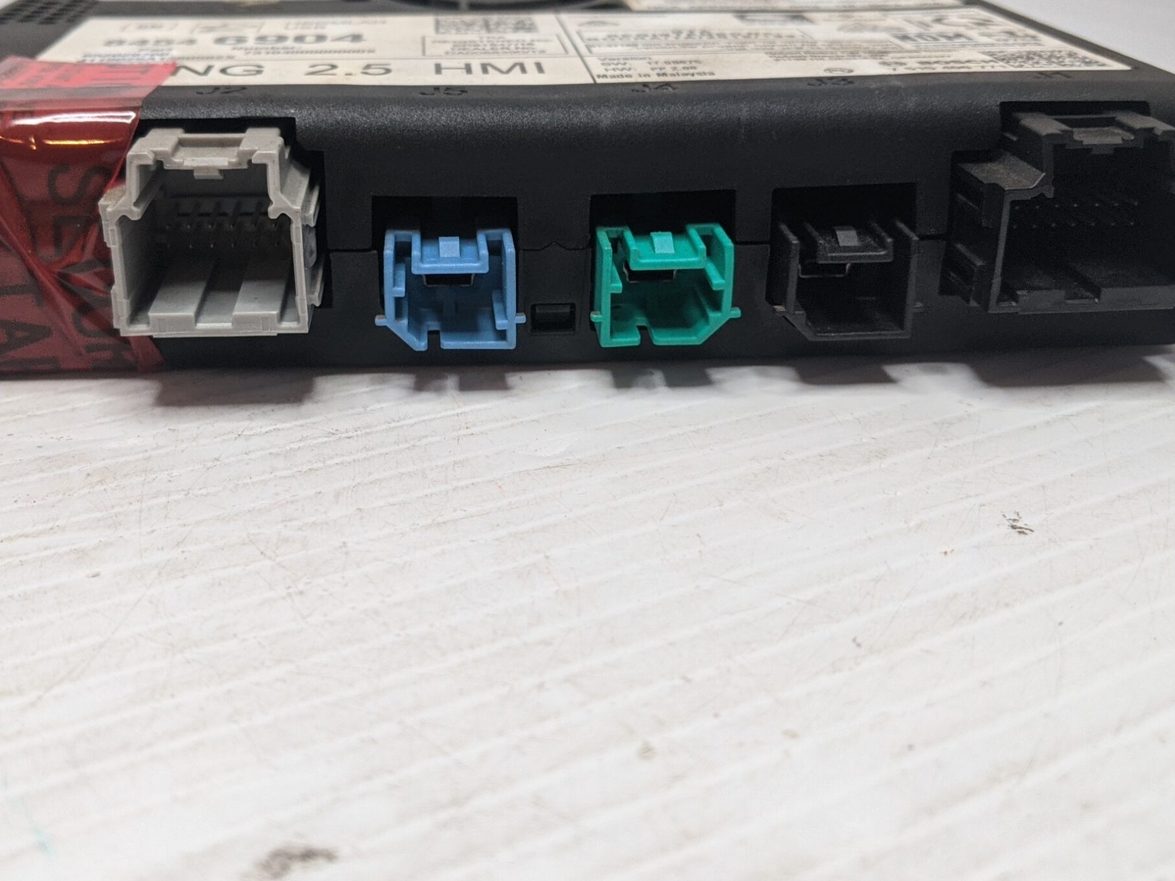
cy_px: 312
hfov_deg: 48.9
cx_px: 512
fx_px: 1290
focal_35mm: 38
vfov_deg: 37.4
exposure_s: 1/125
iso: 149
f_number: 1.8
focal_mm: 4.44
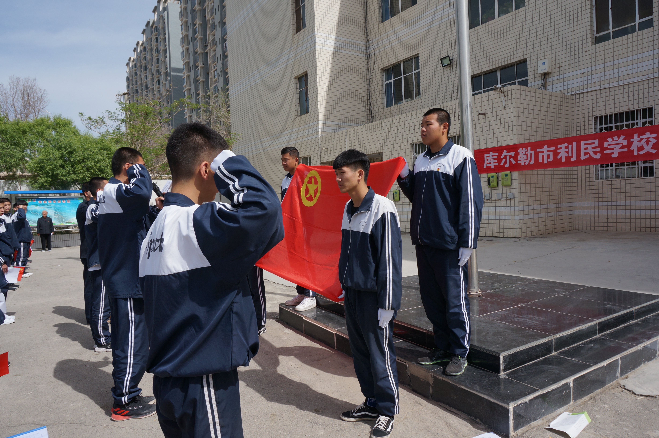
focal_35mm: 24
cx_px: 330
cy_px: 219
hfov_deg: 73.8
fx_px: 439
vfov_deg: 53.0
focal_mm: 16
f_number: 8
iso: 100
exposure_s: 1/320
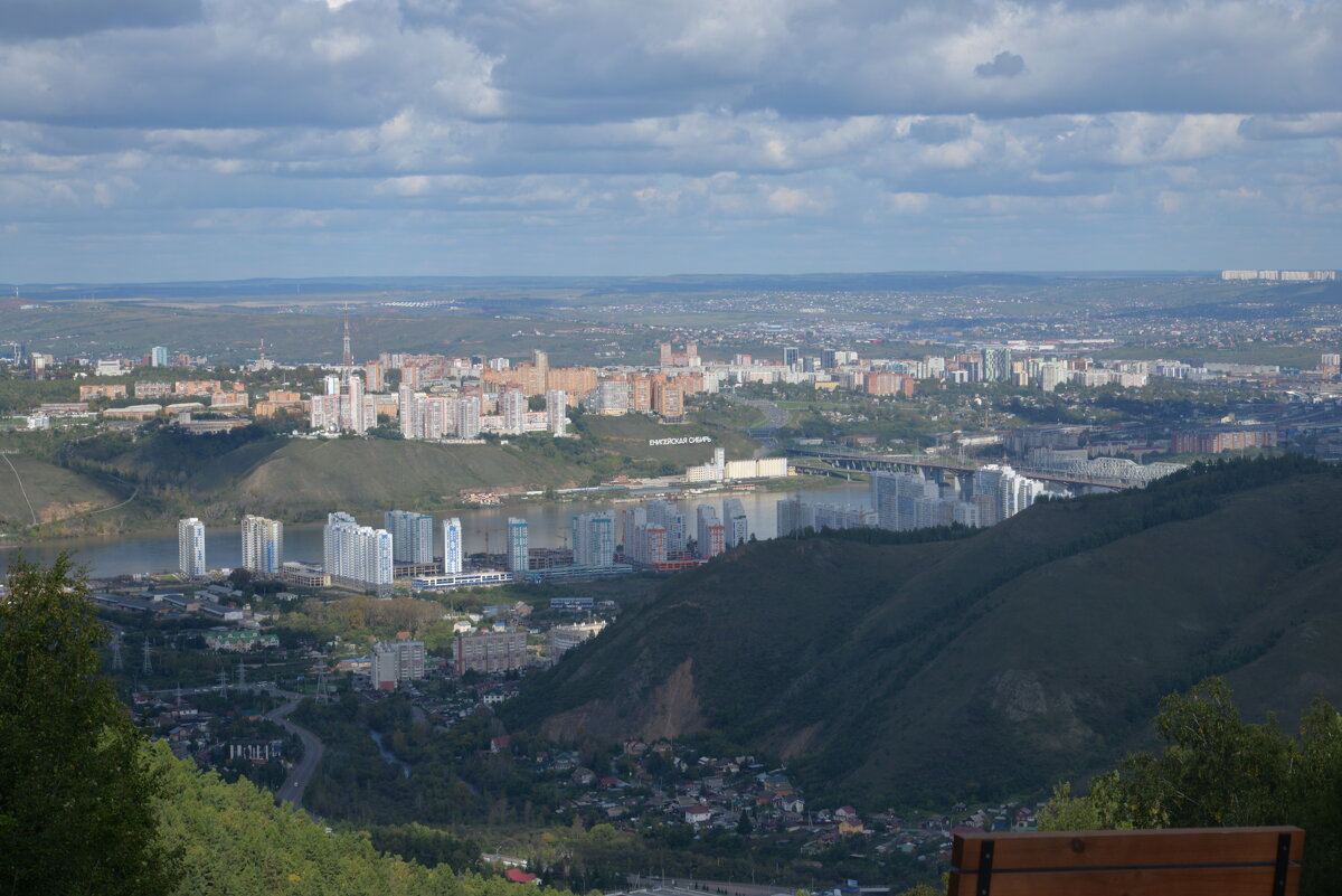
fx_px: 3170
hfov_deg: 23.9
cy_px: 448
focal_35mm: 85
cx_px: 671
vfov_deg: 16.1
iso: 180
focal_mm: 85
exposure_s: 1/100
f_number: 20
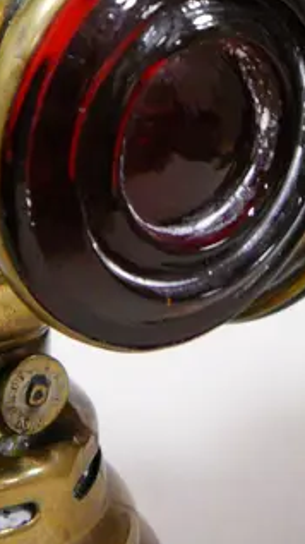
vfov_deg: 26.2
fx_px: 1109
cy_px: 10
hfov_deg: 15.2
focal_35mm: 77
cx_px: -51
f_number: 2.8
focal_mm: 5.2
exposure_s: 1/13
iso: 200
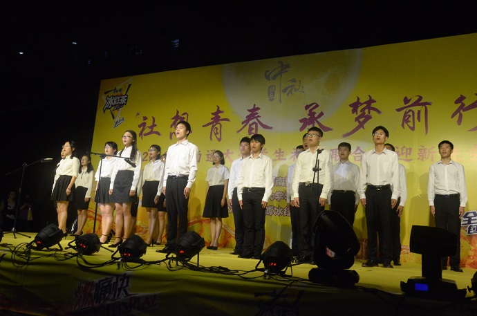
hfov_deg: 57.3
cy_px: 158
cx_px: 238
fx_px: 436
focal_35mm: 33
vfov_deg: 39.8
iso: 3200
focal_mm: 22
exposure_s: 1/90
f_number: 9.5
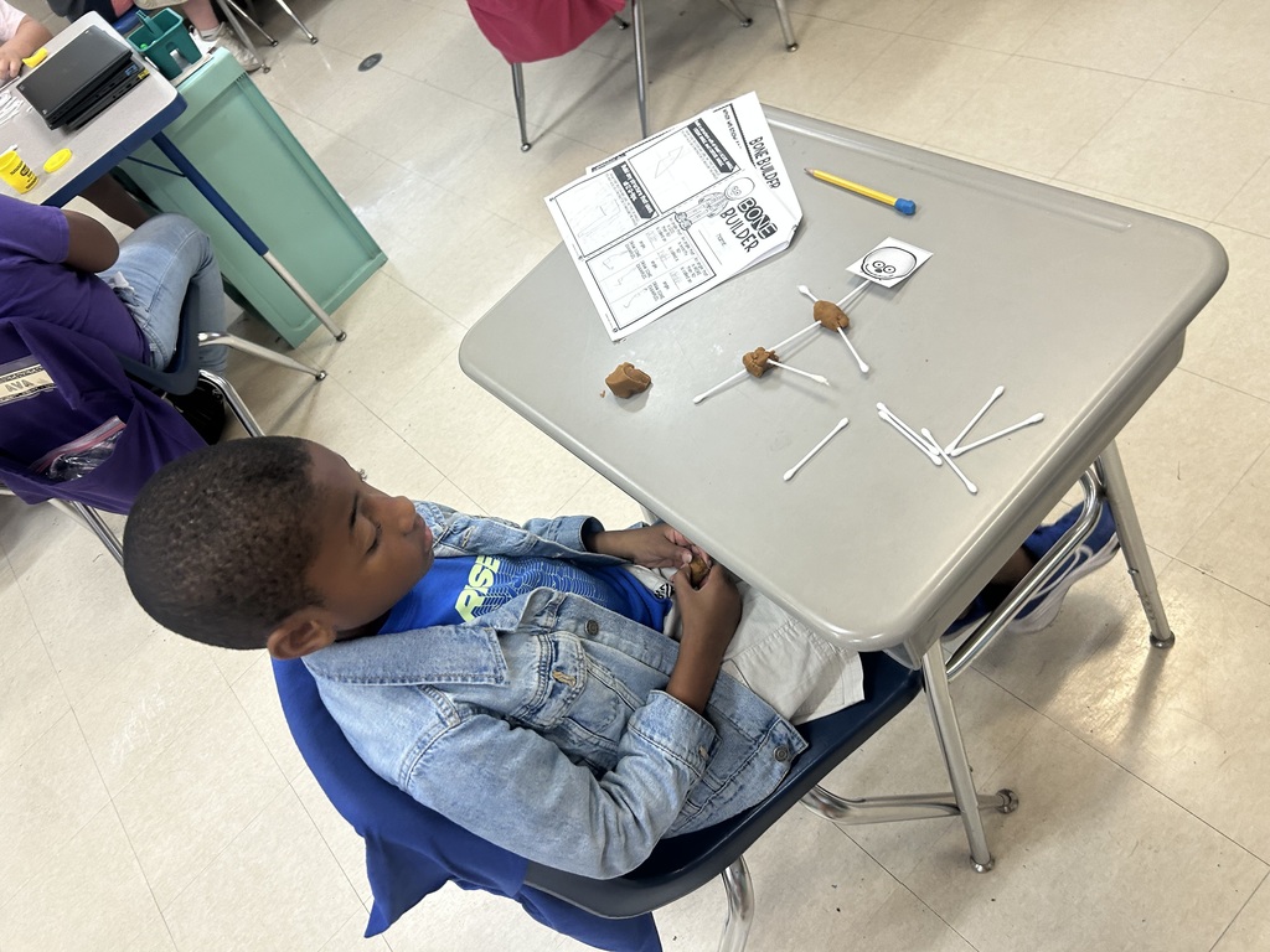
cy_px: 476
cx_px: 635
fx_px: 954
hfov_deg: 67.3
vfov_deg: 53.1
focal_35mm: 26
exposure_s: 1/60
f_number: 1.5
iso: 125
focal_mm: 5.7
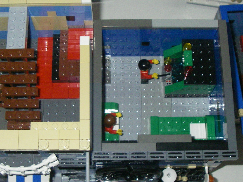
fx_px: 463
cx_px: 111
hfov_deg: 29.4
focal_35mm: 66
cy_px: 97
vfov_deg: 22.2
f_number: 3.3
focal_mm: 6.3
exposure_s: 1/50
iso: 400
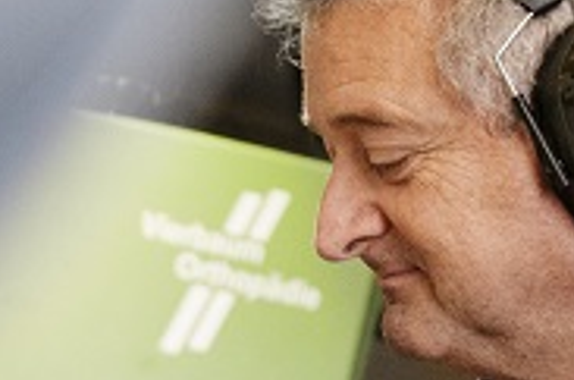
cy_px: 567
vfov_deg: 4.3
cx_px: -157
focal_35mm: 315
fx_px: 5009
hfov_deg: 6.5
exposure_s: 1/125
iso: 400
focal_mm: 48
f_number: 4
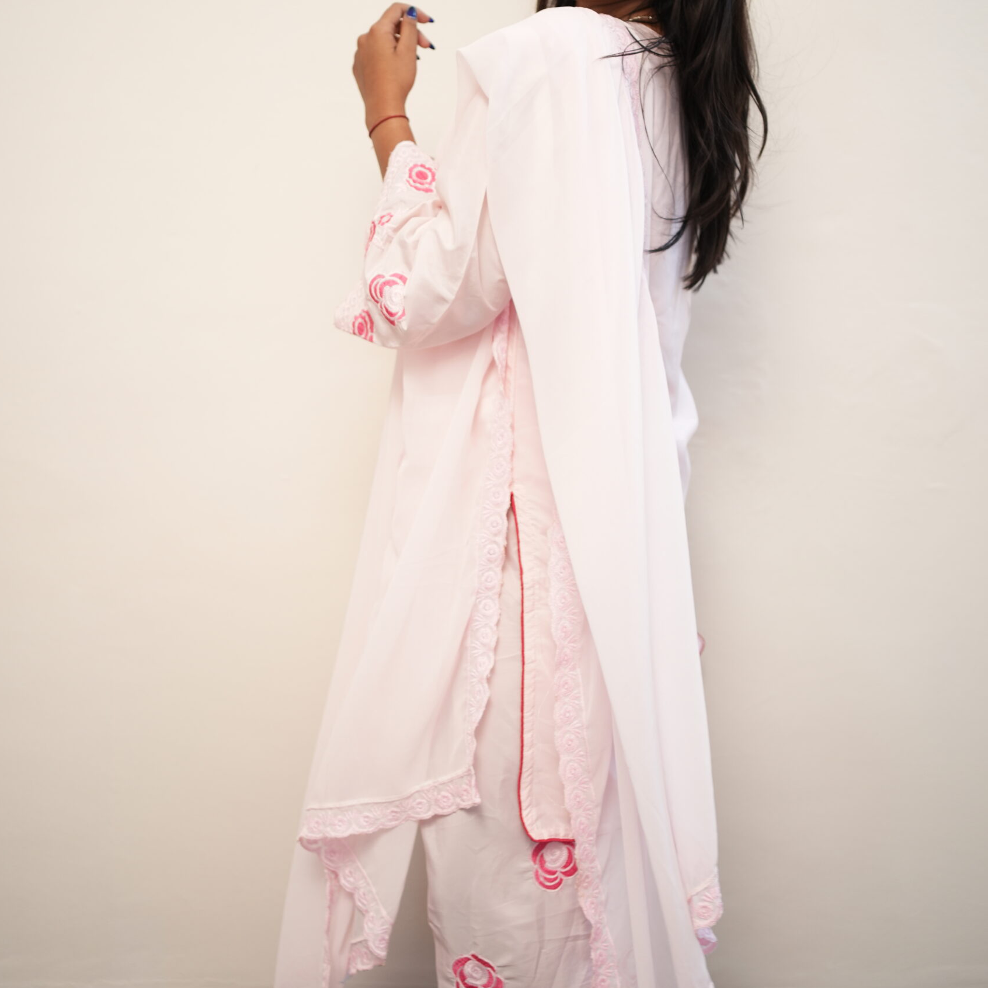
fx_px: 1453
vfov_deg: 37.4
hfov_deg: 37.6
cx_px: 492
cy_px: 378
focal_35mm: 45
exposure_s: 1/125
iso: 400
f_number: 2.2
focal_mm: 35
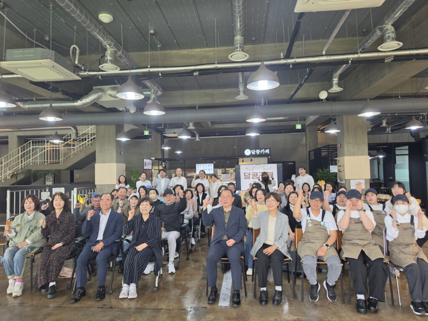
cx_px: 214
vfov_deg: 58.9
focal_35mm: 23
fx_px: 284
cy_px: 160
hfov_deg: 73.9
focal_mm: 6.5
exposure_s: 1/120
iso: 100
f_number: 1.4
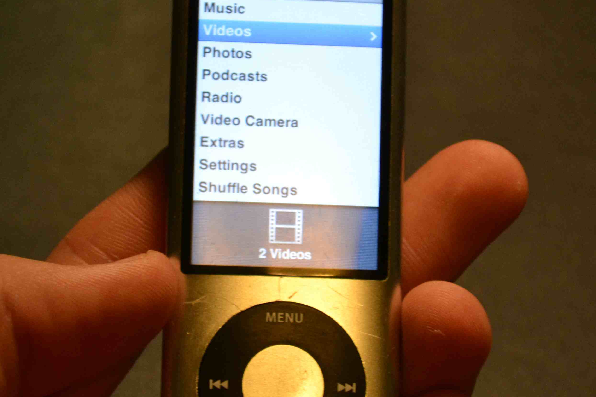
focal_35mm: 153
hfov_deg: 13.4
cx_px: 272
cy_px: 183
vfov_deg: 9.0
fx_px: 2531
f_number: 5.6
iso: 1250
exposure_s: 1/60
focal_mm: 55
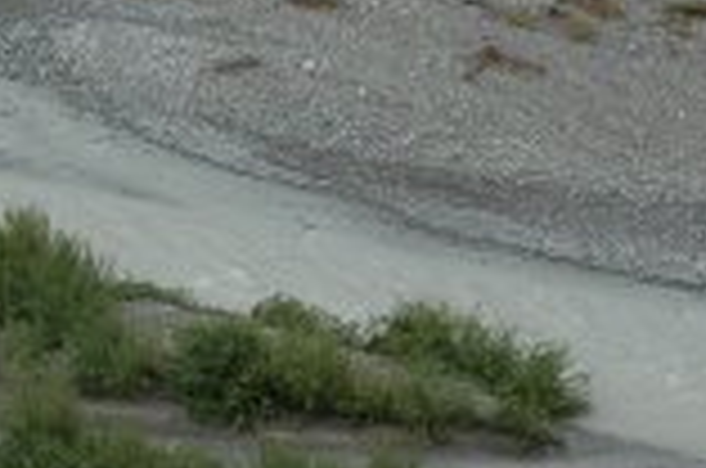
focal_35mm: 317
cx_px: -274
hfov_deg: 6.4
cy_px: 14
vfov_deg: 4.3
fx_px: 6204
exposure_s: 1/200
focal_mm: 46
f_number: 7.1
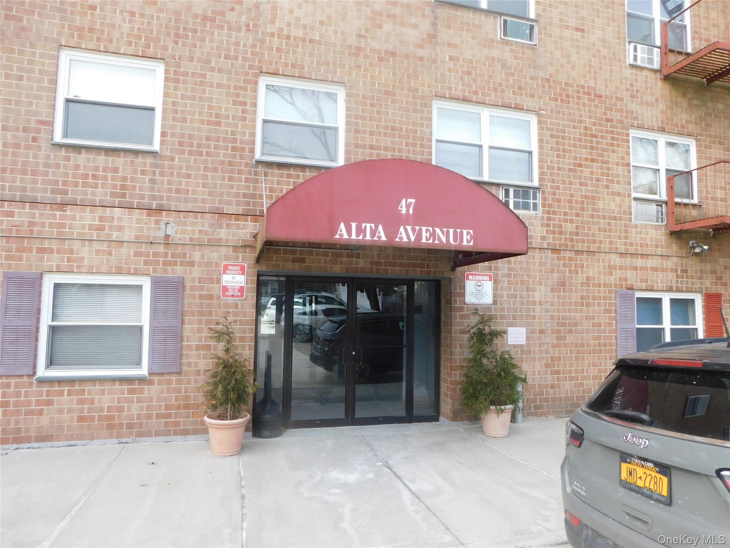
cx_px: 365
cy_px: 274
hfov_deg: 73.9
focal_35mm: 23
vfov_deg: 58.9
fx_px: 485
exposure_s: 1/250
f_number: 3
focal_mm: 4
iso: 125
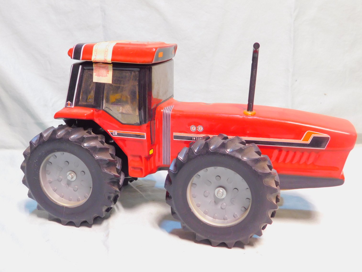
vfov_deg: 39.7
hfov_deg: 51.4
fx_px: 377
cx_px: 181
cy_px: 136
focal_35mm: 36
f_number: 3.5
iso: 200
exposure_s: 1/30
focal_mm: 6.3
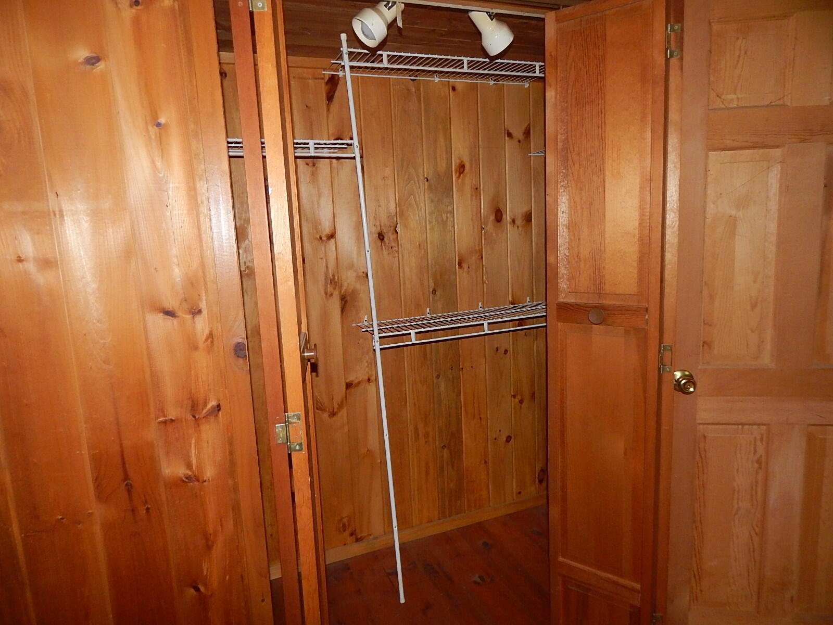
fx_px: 553
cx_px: 416
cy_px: 312
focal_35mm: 23
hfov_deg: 73.9
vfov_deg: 58.9
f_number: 3
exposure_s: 1/30
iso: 400
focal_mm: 4
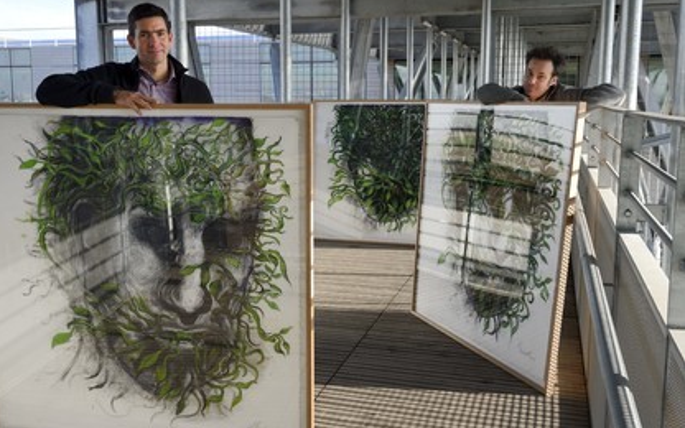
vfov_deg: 36.3
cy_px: 211
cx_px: 341
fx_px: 653
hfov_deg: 55.3
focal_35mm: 35
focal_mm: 34
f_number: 9
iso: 400
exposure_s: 1/160
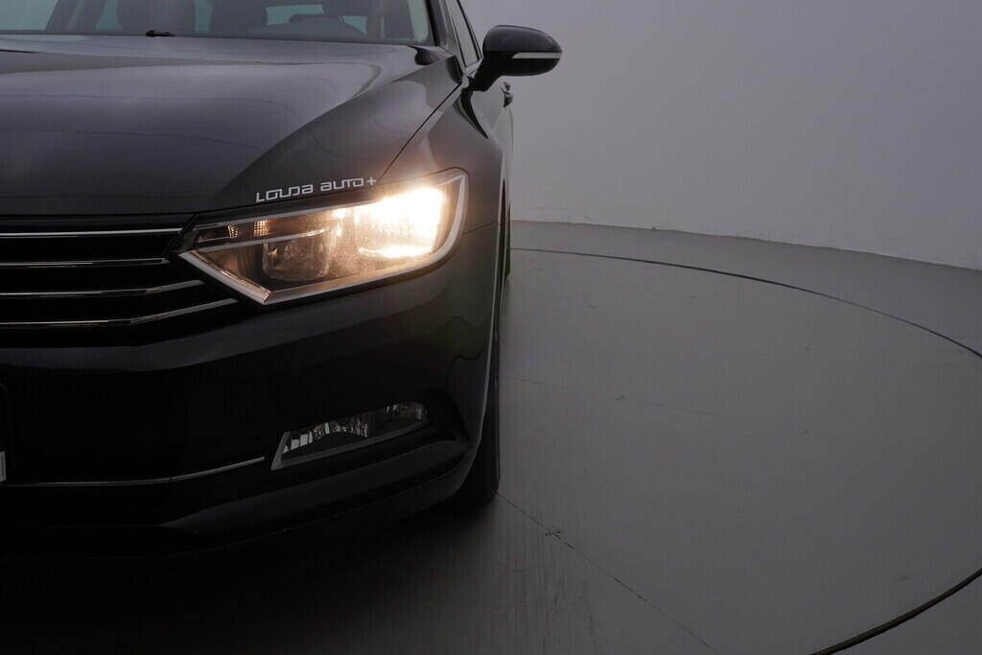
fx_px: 982
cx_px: 491
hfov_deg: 53.1
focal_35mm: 36
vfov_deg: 36.9
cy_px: 328
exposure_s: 1/160
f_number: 5.6
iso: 125
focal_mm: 24
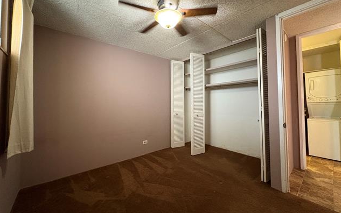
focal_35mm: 15
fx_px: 139
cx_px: 170
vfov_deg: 74.7
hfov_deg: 101.4
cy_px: 98
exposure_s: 1/40
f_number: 2.2
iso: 640
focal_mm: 2.22
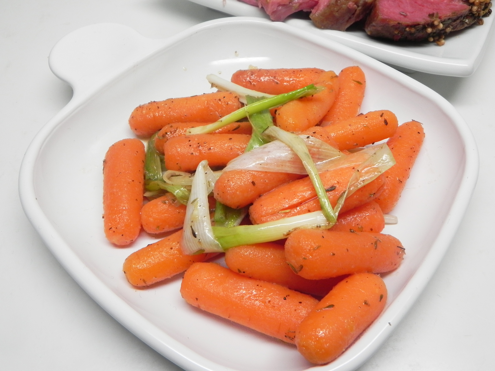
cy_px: 186
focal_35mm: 29
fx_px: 415
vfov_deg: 48.2
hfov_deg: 61.7
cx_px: 248
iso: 224
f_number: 5
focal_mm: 5.2
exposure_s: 1/29.6
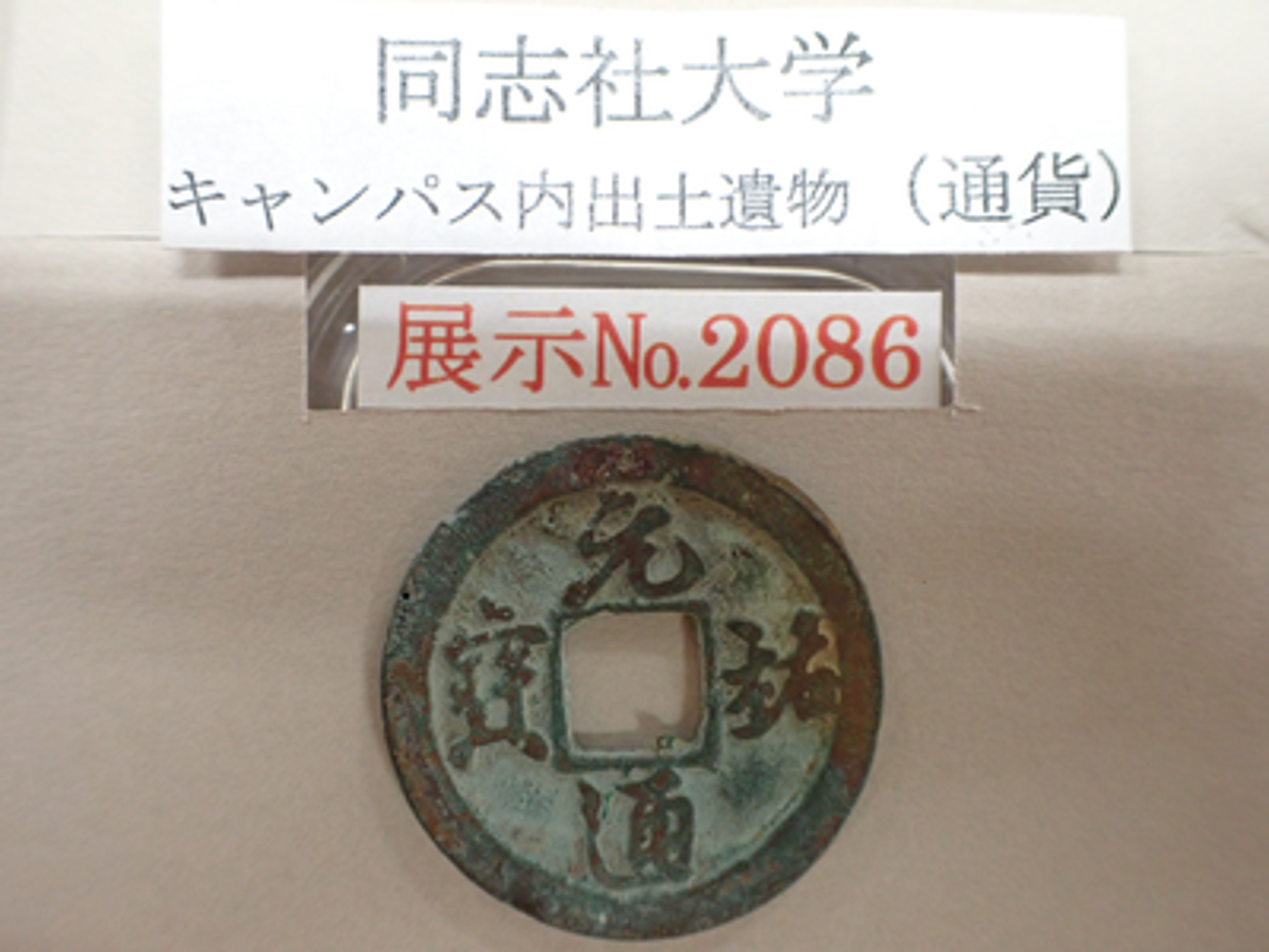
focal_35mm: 30
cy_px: 476
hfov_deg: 60.0
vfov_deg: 46.8
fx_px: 1100
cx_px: 634
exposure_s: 1/100
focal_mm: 5.4
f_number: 2.3
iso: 800
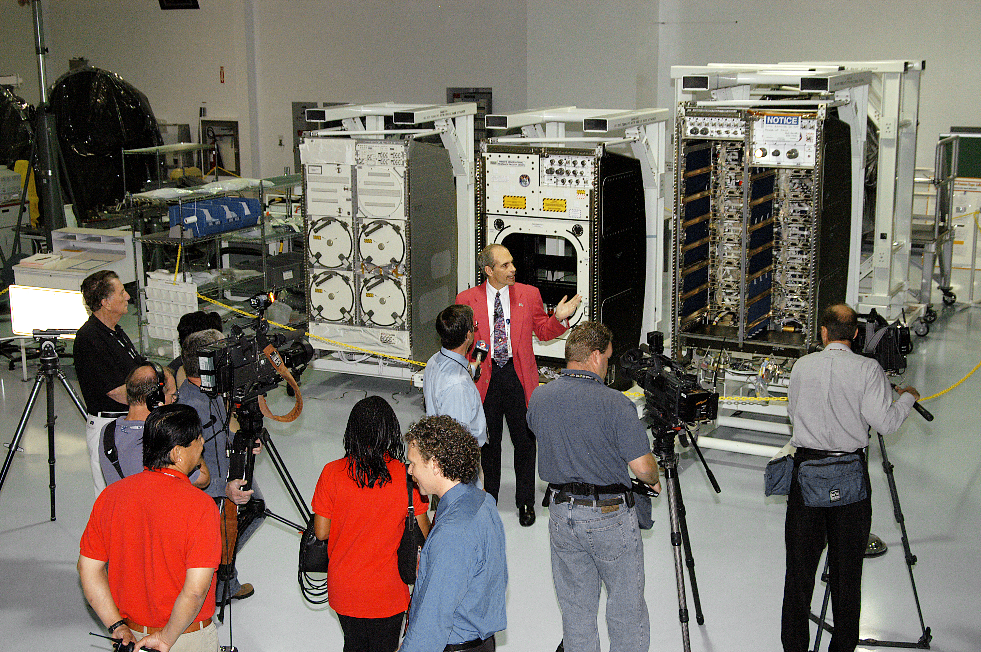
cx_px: 490
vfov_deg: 28.0
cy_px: 326
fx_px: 1307
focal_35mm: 48
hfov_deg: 41.1
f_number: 6.7
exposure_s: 1/60
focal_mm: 32
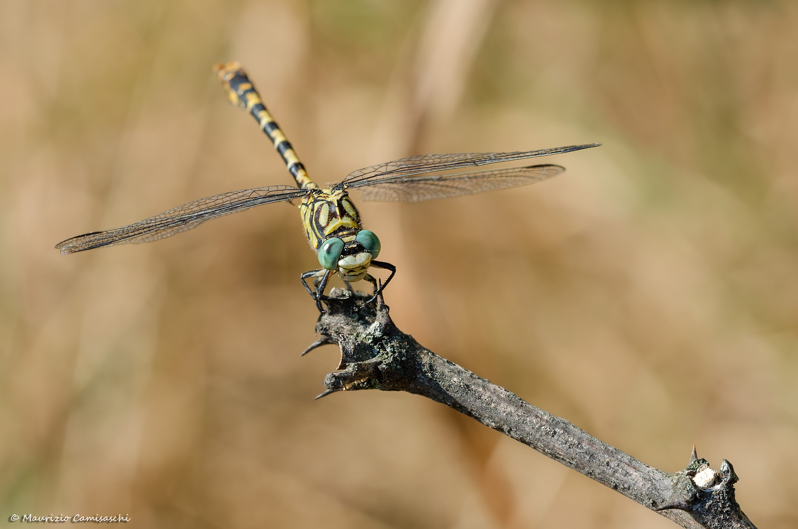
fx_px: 4978
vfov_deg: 6.1
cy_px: 264
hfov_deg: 9.2
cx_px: 399
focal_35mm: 225
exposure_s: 1/200
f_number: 9
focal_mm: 150
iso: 200
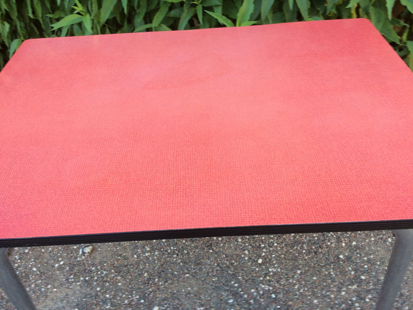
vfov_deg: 48.2
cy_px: 155
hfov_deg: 61.7
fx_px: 346
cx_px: 206
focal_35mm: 29
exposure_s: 1/50
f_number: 2.2
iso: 40
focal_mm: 4.15
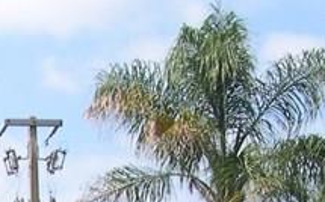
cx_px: -248
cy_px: 505
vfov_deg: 6.5
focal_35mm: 192
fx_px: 1699
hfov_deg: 10.3
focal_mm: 8
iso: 100
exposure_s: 1/125
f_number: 7.6
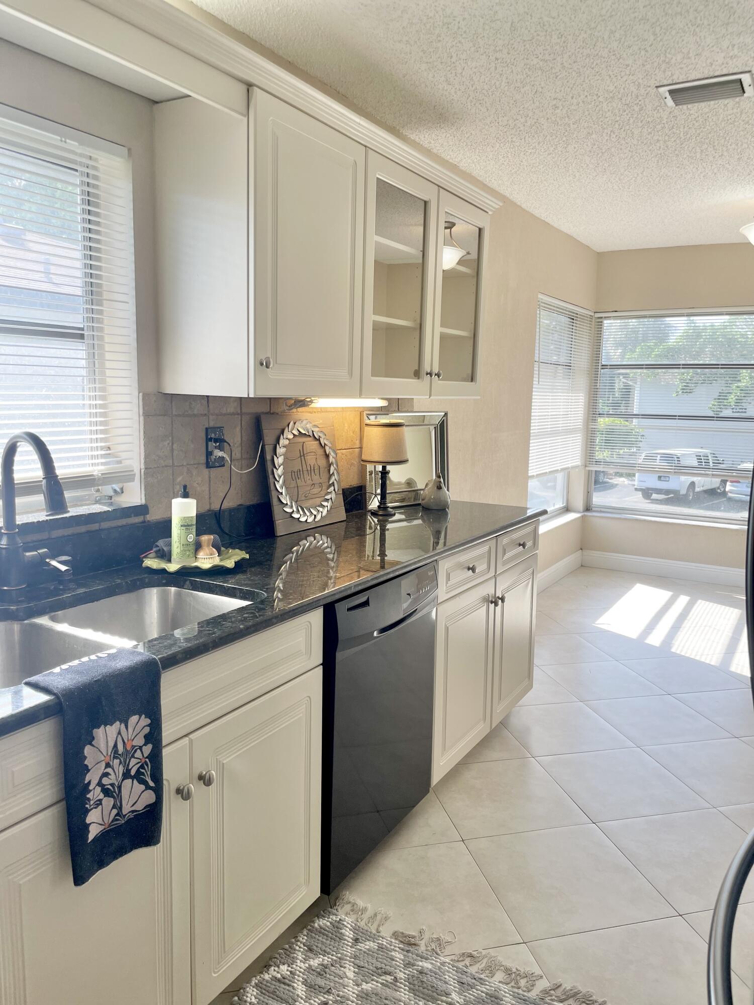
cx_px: 377
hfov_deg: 53.1
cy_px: 502
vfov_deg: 67.3
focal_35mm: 26
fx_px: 755
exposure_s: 1/143
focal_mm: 4.2
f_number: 1.6
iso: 32
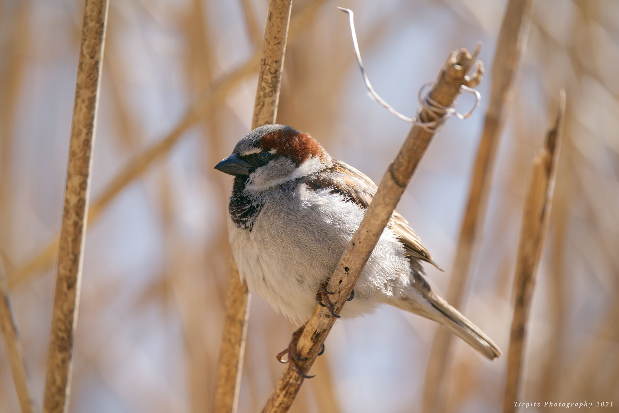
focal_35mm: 832
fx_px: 14313
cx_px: 310
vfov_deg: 1.7
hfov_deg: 2.5
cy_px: 206
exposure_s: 1/500
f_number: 9.5
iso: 400
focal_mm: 832
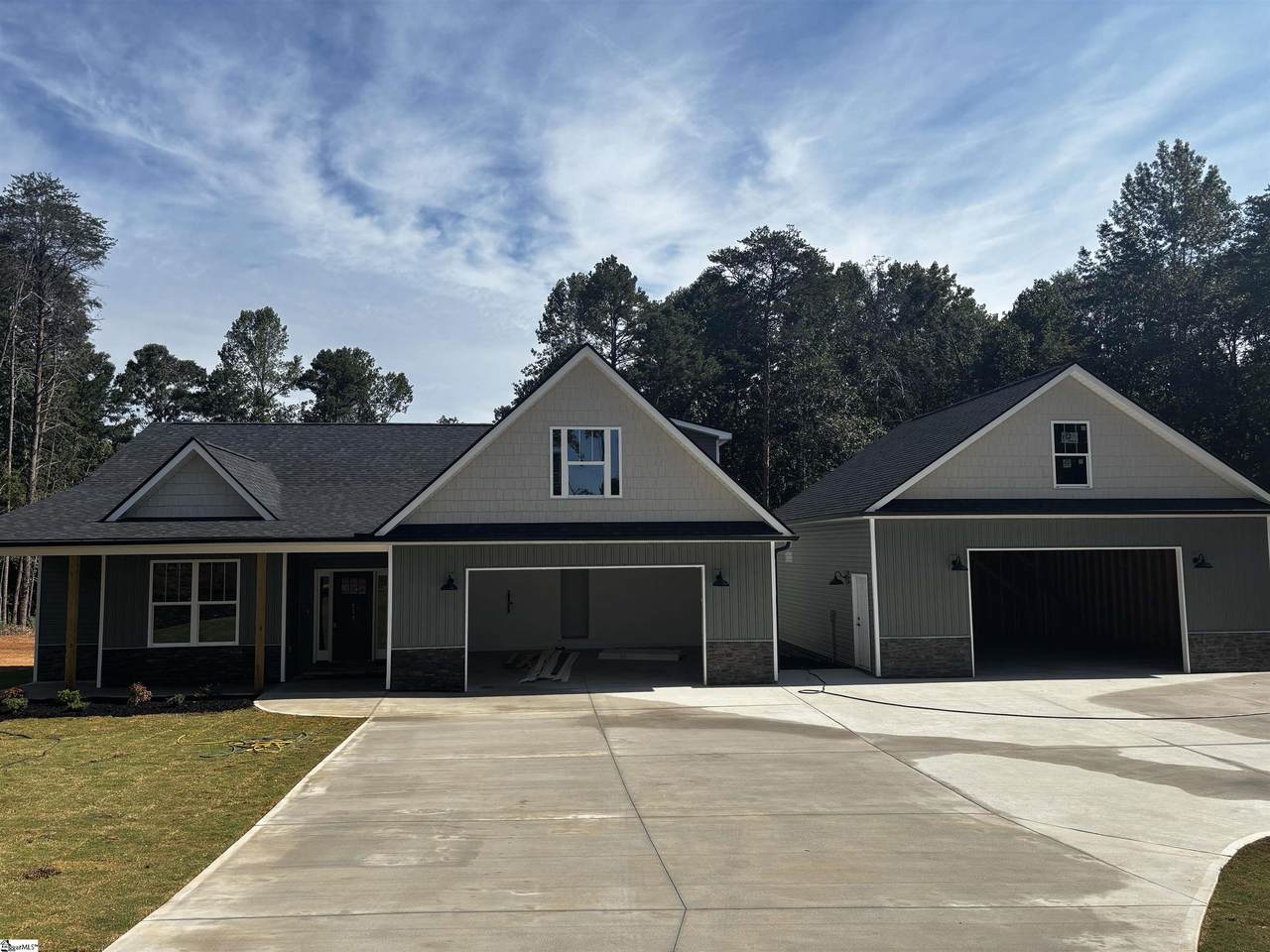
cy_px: 476
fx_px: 954
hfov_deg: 67.3
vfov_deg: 53.1
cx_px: 635
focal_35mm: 26
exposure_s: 1/4255
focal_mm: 5.96
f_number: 1.6
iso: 50
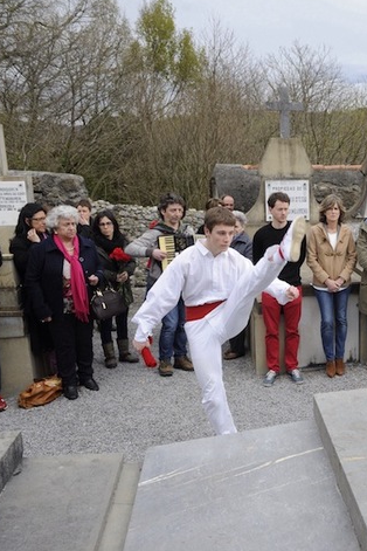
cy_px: 272
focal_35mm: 37
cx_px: 411
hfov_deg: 31.5
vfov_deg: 51.9
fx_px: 566
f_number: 5.6
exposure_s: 1/500
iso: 400
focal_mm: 24
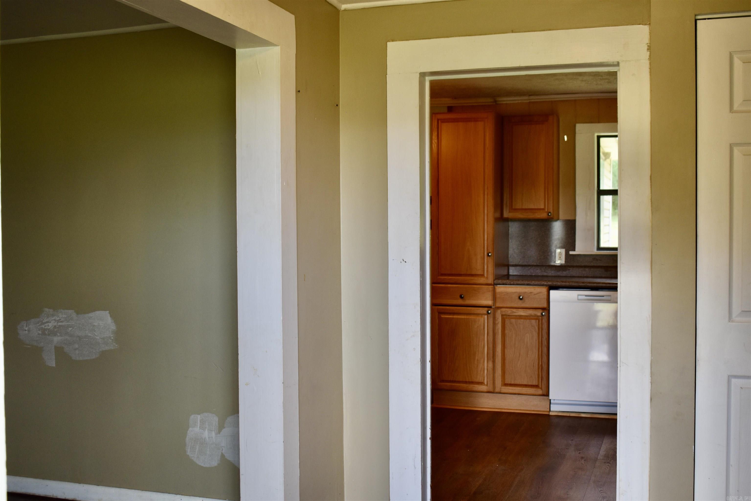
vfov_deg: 33.0
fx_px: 845
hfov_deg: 47.9
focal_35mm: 40
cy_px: 250
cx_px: 376
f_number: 4
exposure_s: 1/60
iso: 400
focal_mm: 27
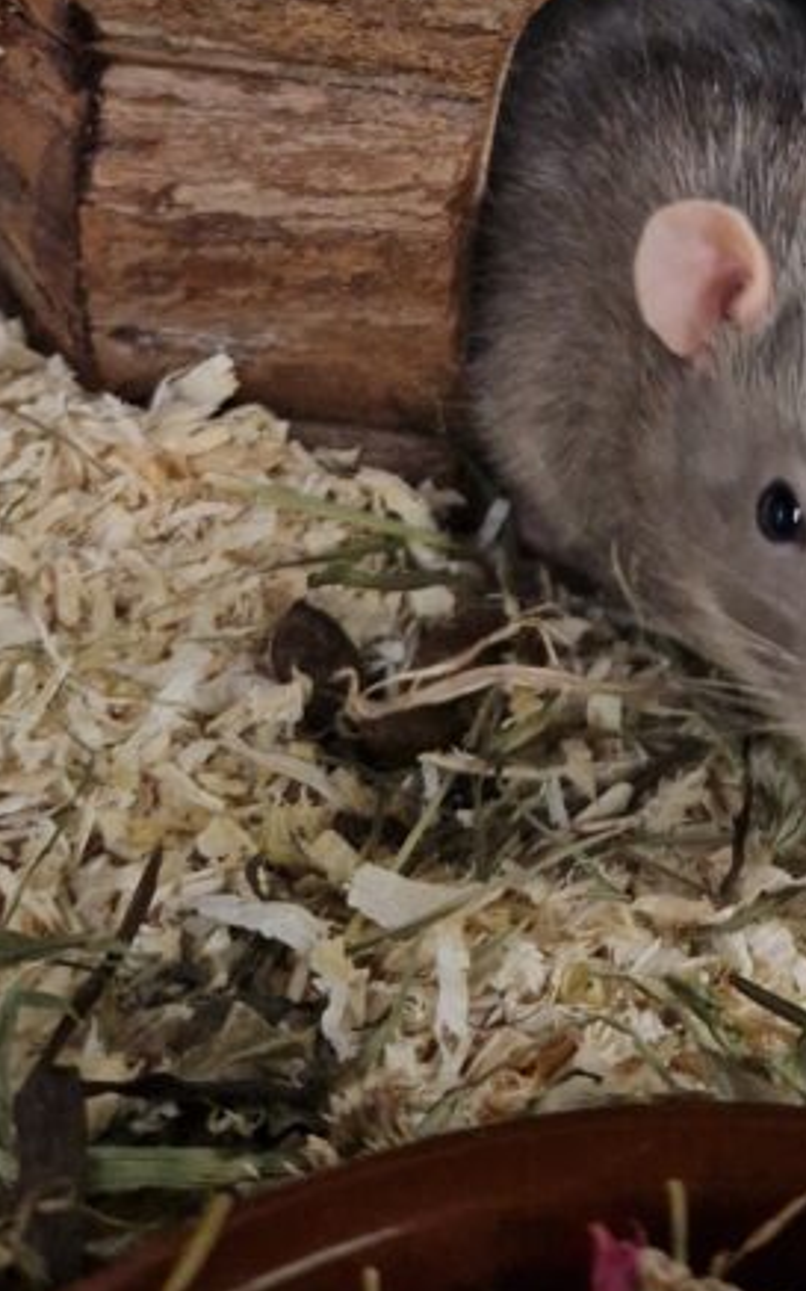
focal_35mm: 61
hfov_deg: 20.1
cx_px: 948
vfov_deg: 31.7
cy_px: 105
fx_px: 2145
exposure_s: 1/25
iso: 500
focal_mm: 5.4
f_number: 1.8
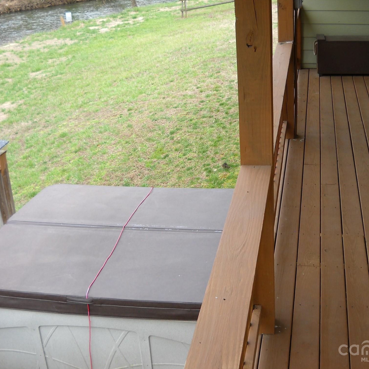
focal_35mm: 49
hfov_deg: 34.5
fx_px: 591
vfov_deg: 34.7
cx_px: 227
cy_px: 184
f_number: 3.1
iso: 64
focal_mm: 6.72
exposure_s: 1/74
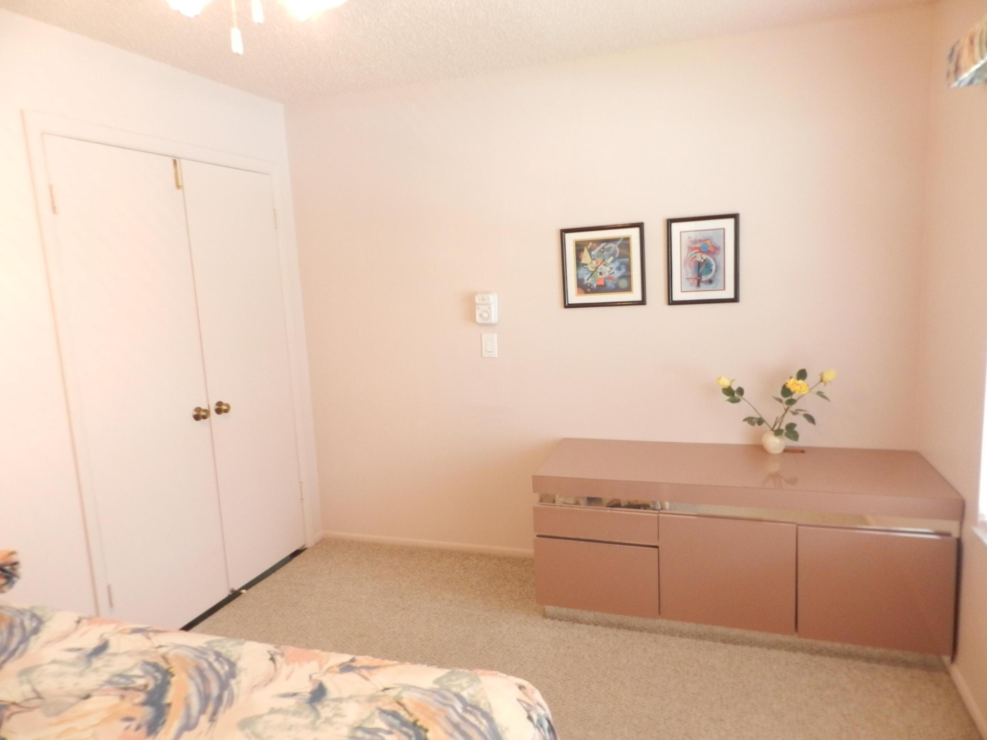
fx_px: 656
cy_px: 370
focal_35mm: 23
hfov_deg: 73.9
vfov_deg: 58.9
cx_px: 494
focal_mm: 4
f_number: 3.4
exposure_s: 1/25
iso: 400
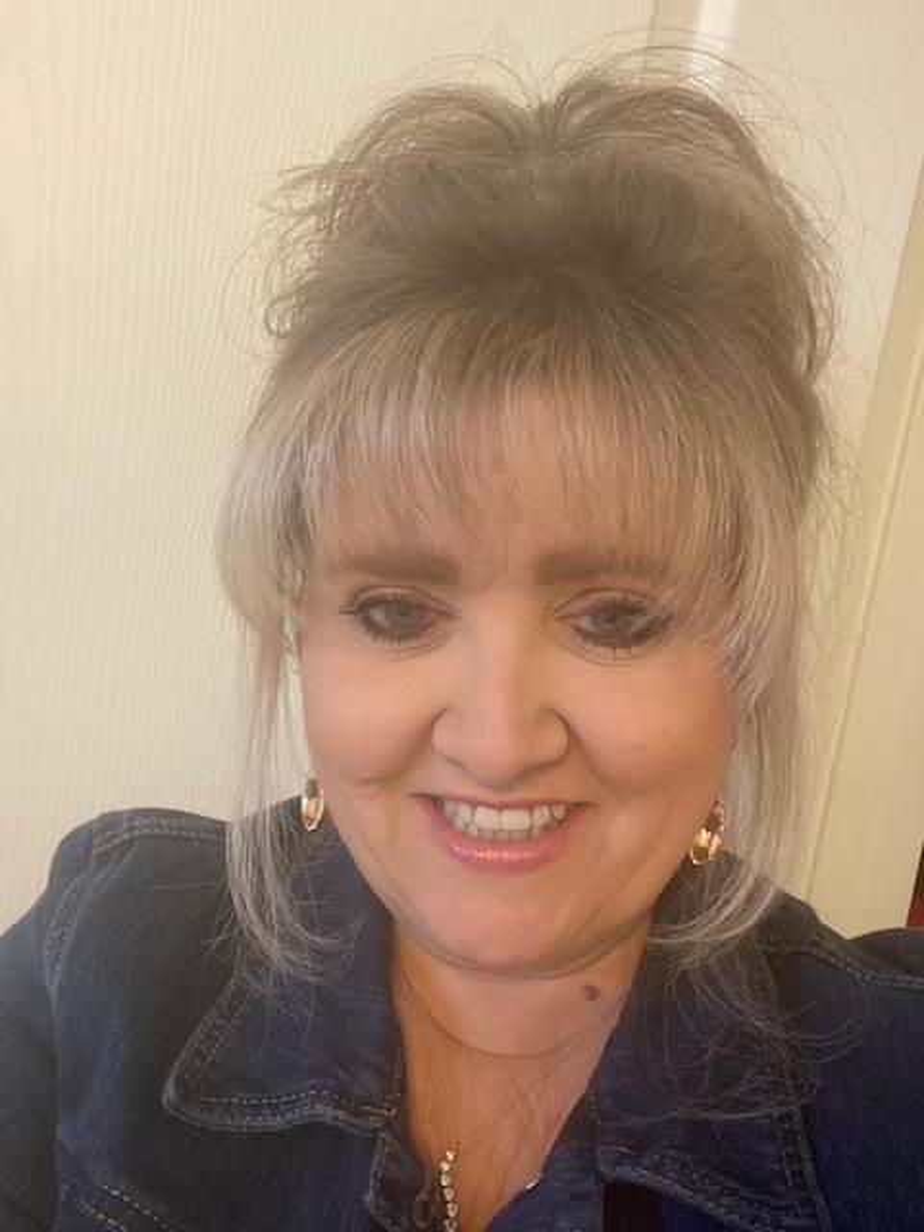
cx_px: 462
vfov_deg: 60.0
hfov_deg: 46.8
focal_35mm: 30
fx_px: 1068
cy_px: 616
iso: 320
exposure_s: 1/30
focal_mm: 2.71
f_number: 2.2
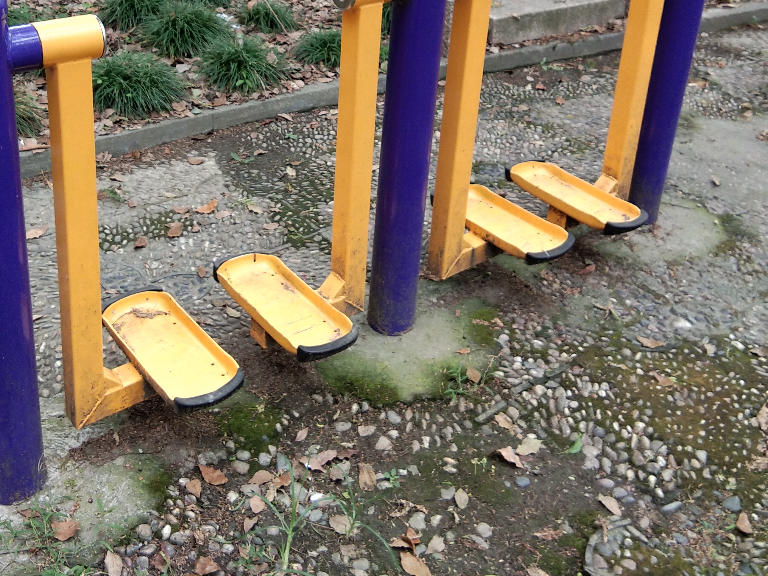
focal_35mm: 50
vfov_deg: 28.5
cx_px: 308
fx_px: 1109
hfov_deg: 38.0
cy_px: 113
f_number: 2.2
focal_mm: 3.69
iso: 80
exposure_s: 1/50
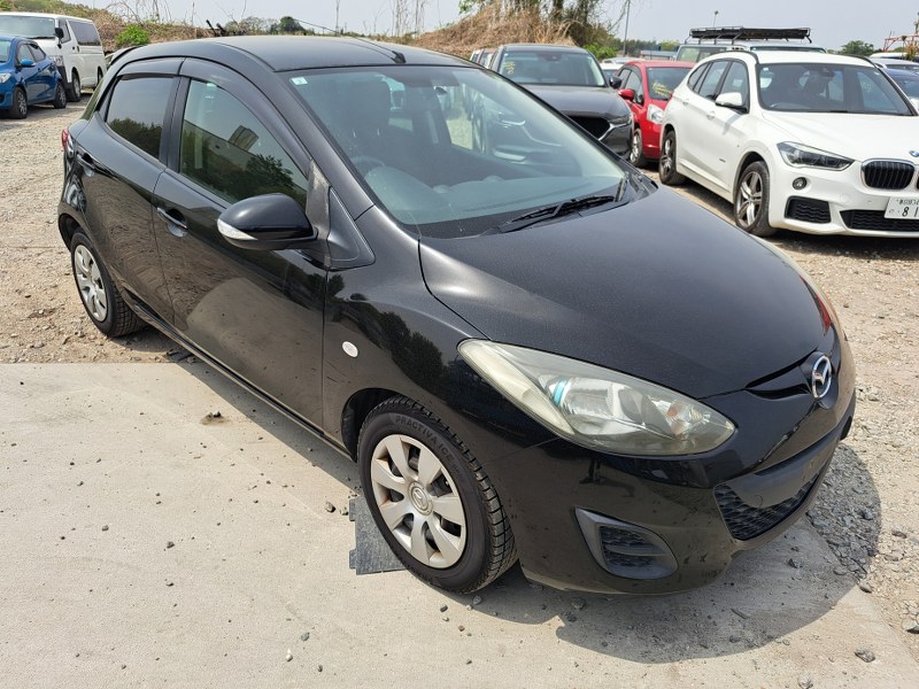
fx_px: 637
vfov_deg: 56.8
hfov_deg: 71.6
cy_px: 344
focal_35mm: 24
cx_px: 460
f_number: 1.8
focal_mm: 5.23
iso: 50
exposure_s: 1/1035
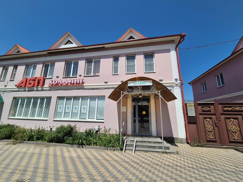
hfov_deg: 106.2
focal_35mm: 13
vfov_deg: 89.9
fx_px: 91
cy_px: 91
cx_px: 122
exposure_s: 1/3560
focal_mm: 2.2
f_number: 2.2
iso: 50
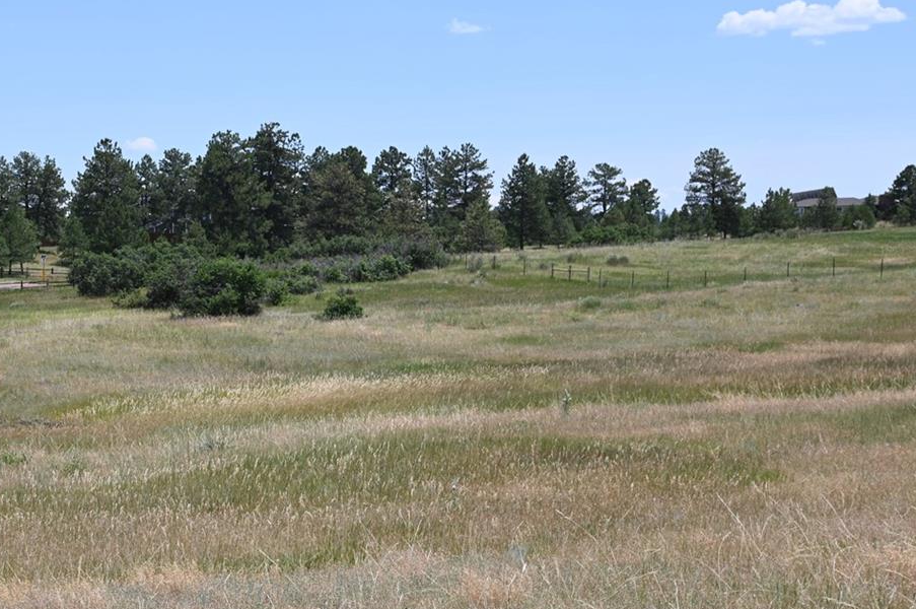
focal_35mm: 78
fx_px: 1982
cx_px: 138
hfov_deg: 25.4
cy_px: 441
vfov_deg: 17.4
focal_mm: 44
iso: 100
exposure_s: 1/400
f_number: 7.1
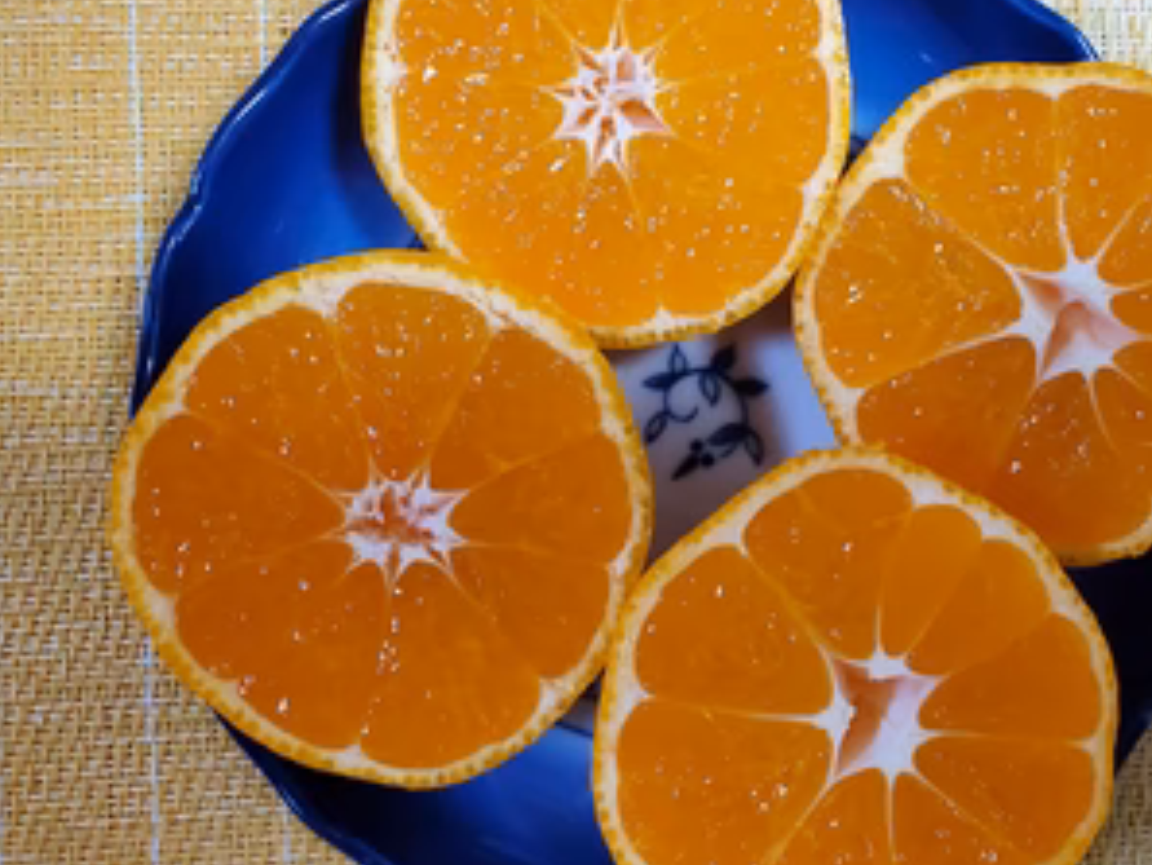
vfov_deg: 40.7
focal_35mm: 35
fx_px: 1165
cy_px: 411
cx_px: 718
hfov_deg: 52.1
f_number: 2.4
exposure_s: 1/50
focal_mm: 4.3
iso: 500
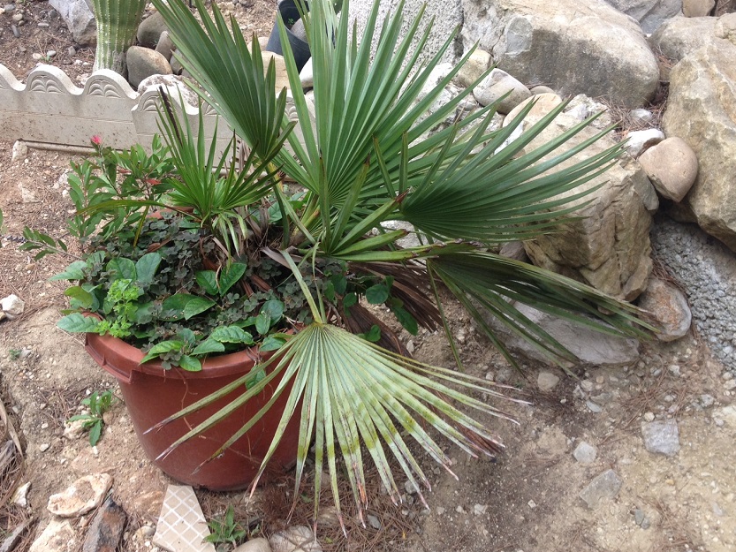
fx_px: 893
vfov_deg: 34.3
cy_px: 229
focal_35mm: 42
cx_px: 342
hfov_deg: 44.8
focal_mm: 4.28
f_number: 2.4
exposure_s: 1/144
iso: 50
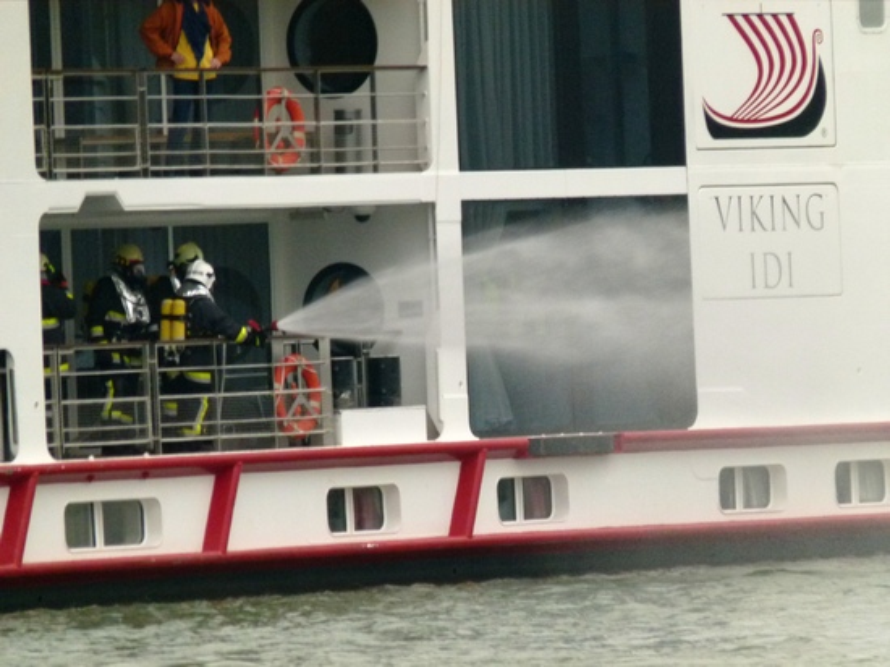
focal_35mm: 600
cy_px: 334
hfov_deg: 3.3
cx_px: 445
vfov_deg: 2.5
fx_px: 15420
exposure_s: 1/125
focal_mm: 108
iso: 320
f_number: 5.2
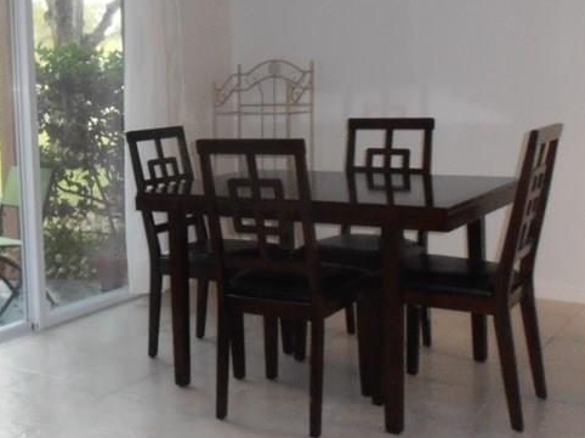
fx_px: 861
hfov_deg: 35.8
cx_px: 89
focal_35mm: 51
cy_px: 142
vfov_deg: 28.3
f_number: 3
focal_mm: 4.2
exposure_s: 1/30
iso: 125
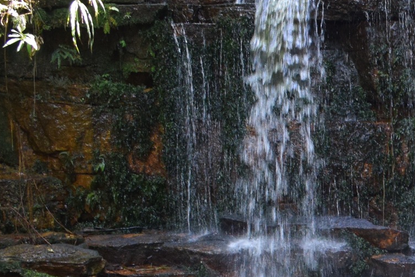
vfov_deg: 12.3
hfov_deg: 17.5
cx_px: 587
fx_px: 1234
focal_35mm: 107
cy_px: 378
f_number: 3.5
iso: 800
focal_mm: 18
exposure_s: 1/60
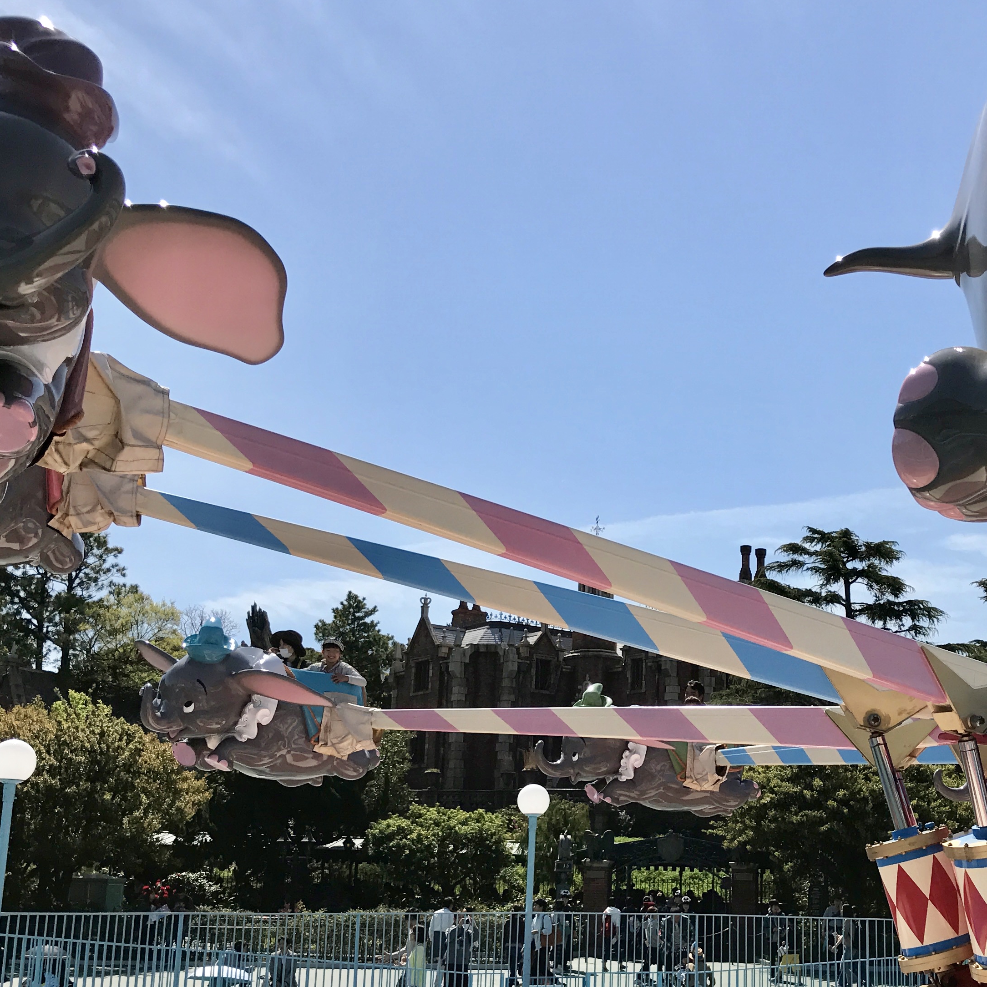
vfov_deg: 36.6
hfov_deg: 36.4
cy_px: 610
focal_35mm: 46
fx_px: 1484
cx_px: 668
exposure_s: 1/3425
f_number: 1.8
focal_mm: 3.99
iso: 20
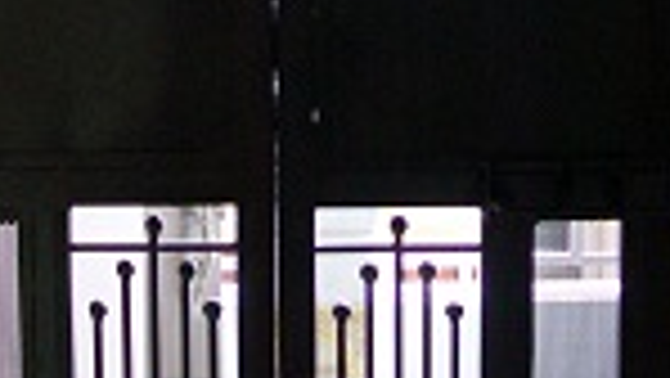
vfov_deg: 13.2
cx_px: 353
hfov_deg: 23.4
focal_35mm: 91
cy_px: 16
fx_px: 1618
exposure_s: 1/125
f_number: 2.7
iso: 81
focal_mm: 6.1
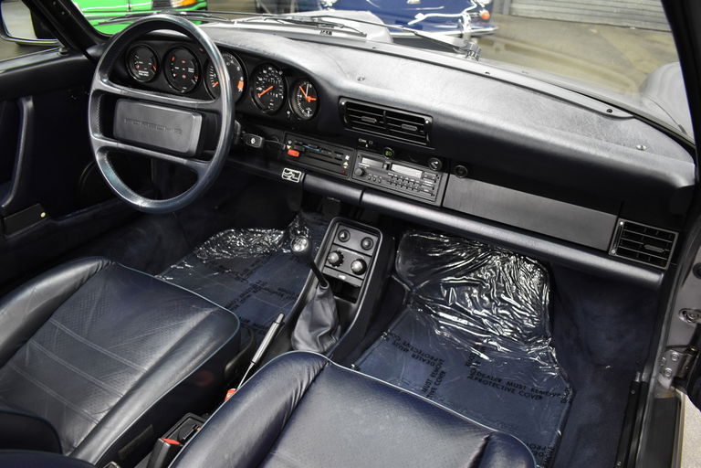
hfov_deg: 61.9
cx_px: 350
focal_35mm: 30
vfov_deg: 43.6
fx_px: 584
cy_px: 234
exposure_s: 1/30
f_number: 3.5
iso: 1600
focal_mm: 20
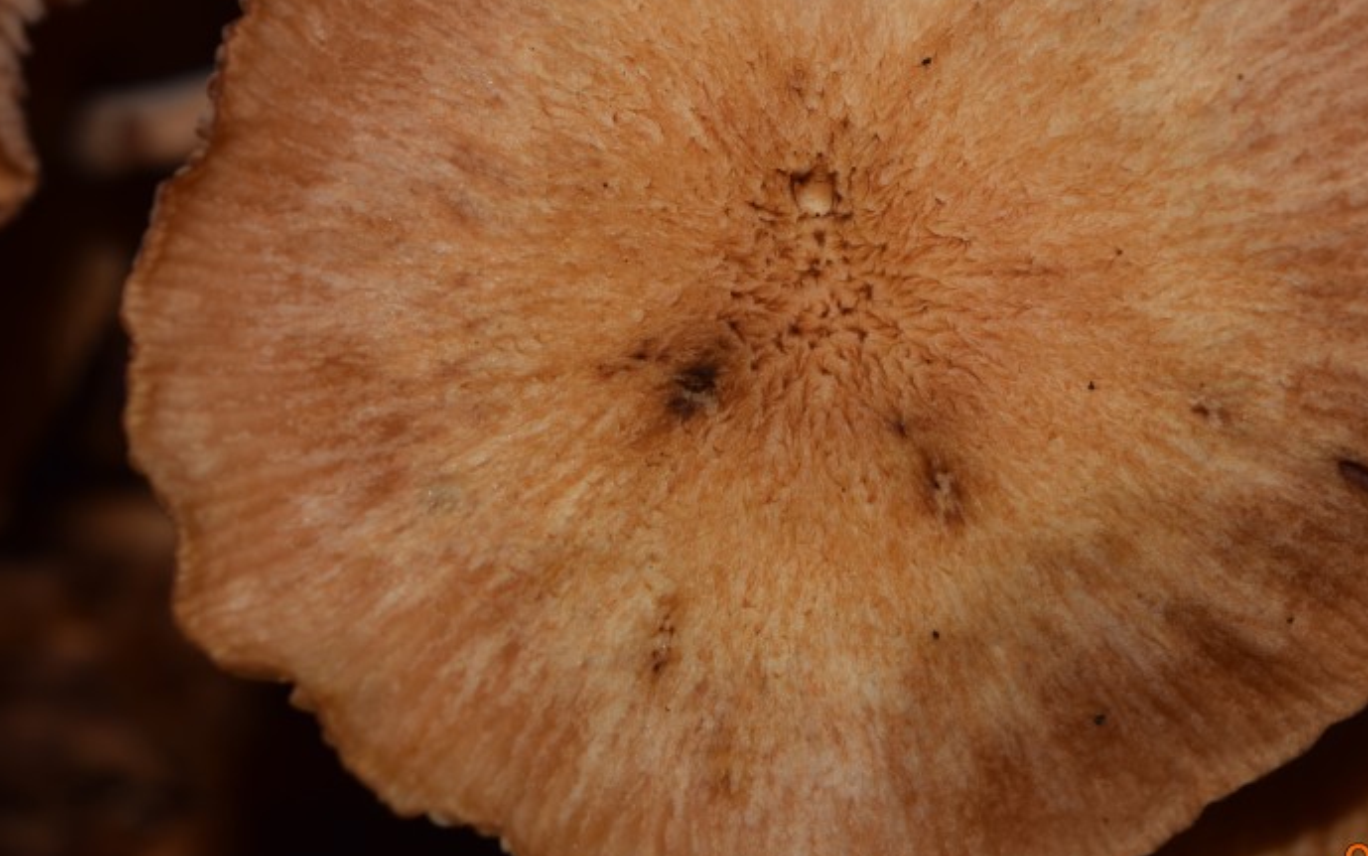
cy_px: 290
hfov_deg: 19.1
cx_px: 810
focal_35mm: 109
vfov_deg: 12.0
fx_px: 4065
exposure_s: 1/60
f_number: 8
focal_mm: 48
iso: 100
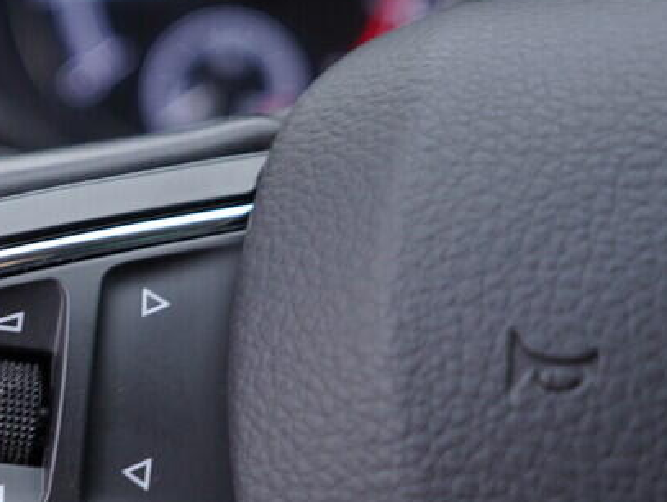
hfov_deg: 21.6
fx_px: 1678
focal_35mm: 87
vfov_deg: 16.9
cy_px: 352
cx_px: -20
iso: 125
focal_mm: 24
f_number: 2.8
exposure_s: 1/40
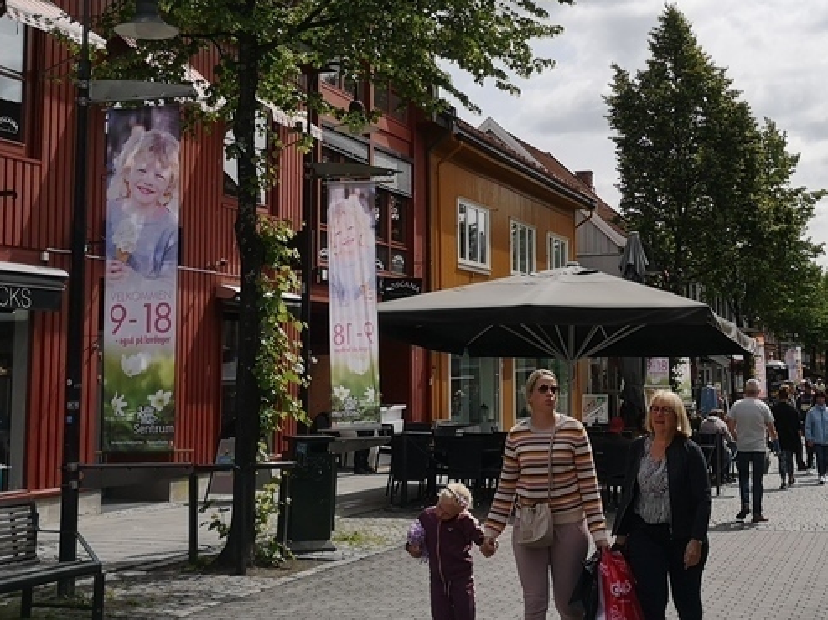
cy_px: 184
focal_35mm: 56
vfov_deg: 25.9
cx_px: 634
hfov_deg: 33.6
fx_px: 1339
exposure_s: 1/4975
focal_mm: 3.95
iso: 50
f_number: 1.8
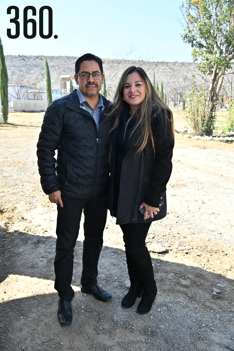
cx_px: 117
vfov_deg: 60.3
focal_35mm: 31
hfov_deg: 42.3
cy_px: 176
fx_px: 303
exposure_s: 1/160
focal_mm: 31
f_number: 5.6
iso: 100
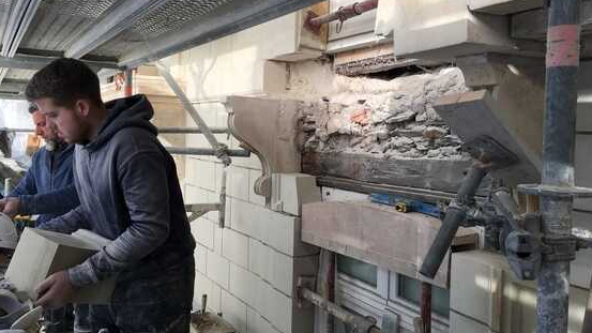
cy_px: 146
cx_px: 294
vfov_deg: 36.6
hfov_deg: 61.0
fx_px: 502
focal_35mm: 32
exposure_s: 1/175
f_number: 2.2
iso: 25
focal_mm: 4.15
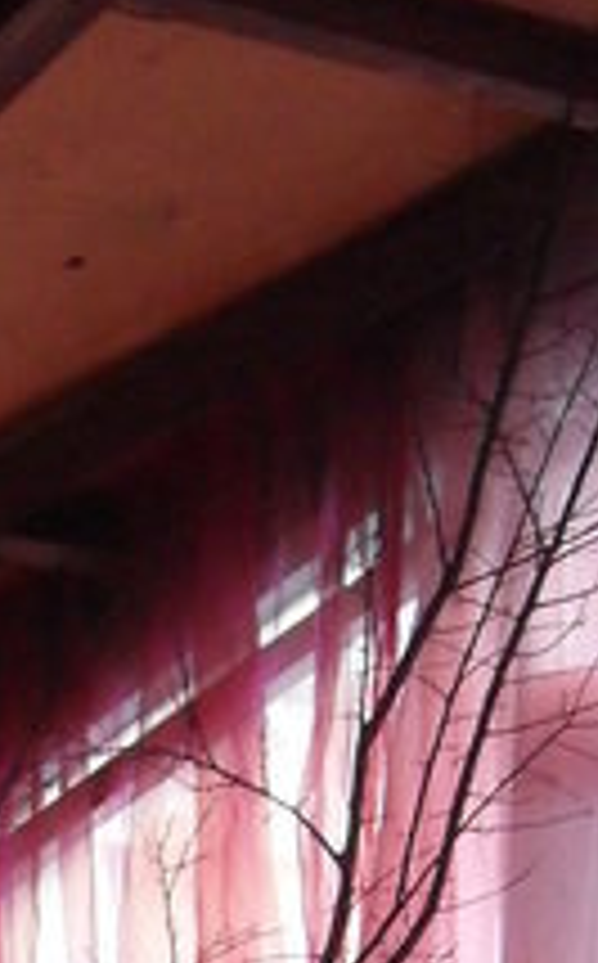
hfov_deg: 8.3
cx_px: -90
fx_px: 4084
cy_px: 1685
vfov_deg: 12.4
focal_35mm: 156
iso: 200
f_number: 2.8
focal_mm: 6.3
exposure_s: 1/20
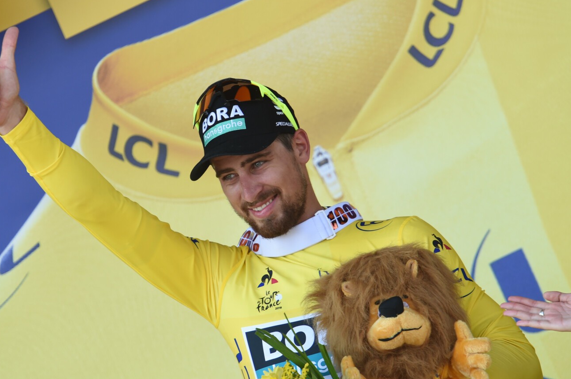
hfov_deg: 5.2
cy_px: 187
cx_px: 276
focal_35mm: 395
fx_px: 6258
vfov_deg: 3.5
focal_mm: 320
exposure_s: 1/1000
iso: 1400
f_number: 5.6
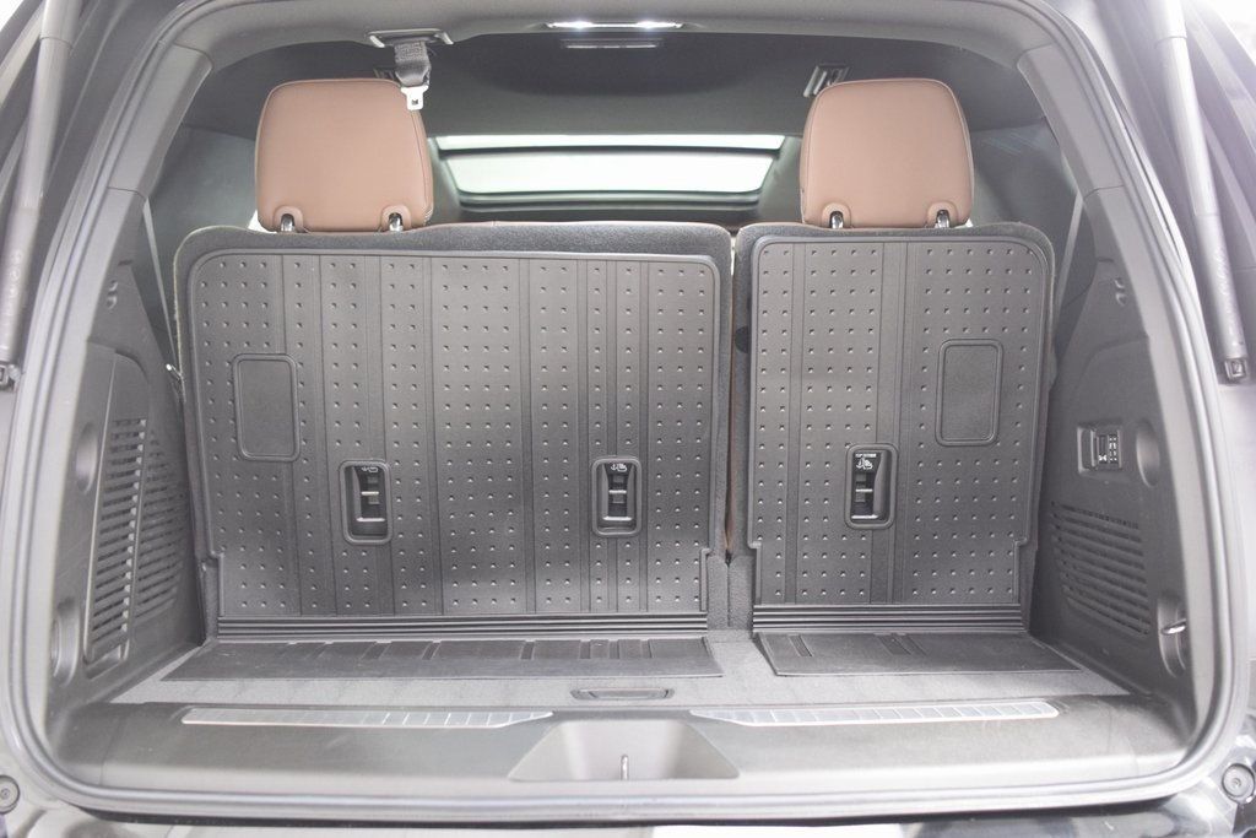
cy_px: 419
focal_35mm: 48
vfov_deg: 28.1
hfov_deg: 41.1
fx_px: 1675
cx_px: 628
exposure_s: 1/8
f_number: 2.8
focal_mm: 32
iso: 1600
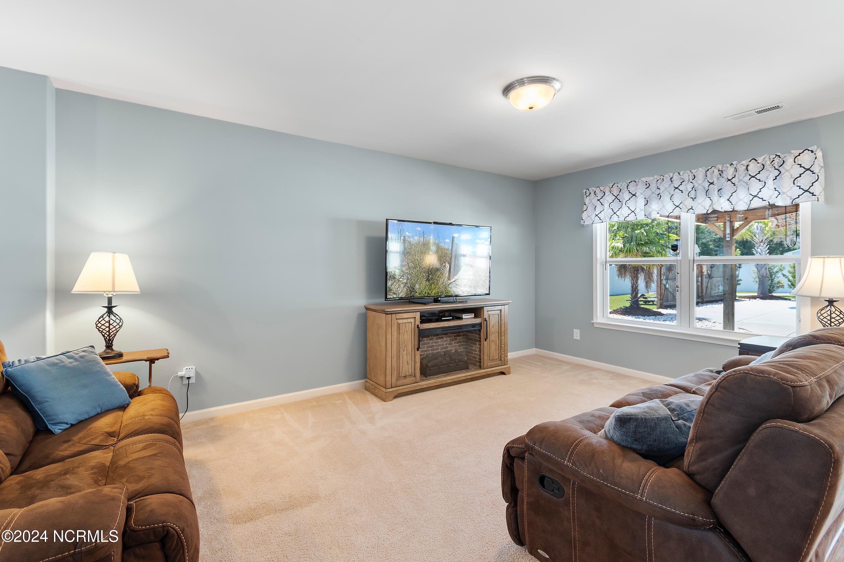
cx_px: 422
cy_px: 281
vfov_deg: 77.3
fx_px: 352
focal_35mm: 15
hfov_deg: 100.4
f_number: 4.5
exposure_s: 1/3
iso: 100
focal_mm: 10
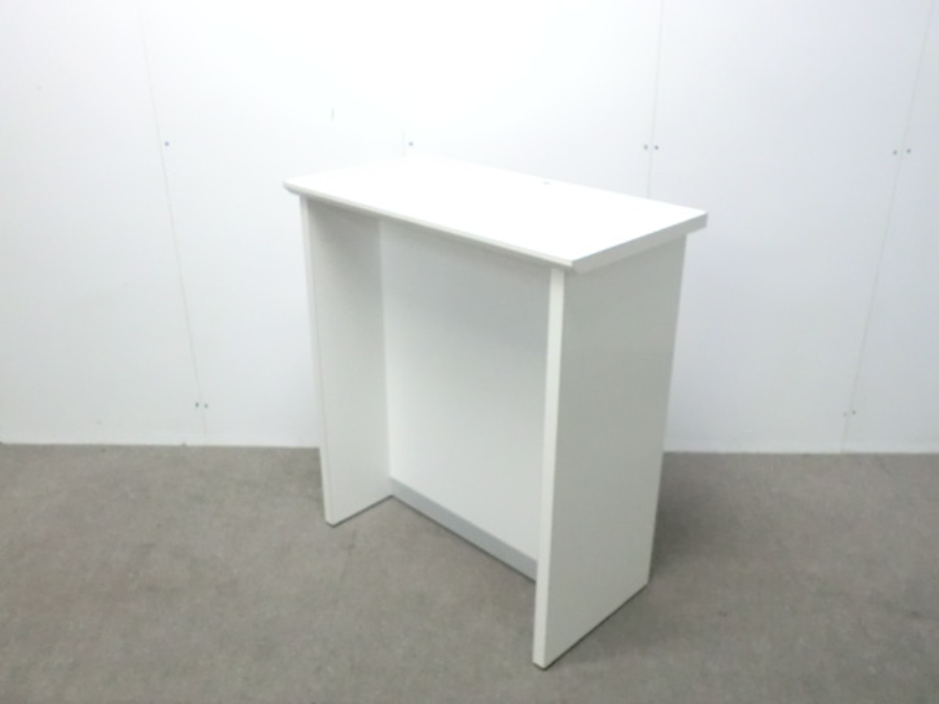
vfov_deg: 44.2
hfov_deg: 56.8
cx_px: 470
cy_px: 352
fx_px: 868
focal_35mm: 32
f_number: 3.5
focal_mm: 5.8
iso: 800
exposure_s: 1/50
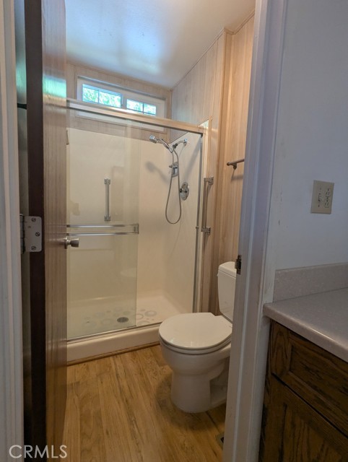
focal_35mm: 16
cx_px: 174
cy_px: 231
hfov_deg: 78.3
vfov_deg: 94.4
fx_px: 214
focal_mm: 2.35
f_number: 2.2
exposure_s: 1/30
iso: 119
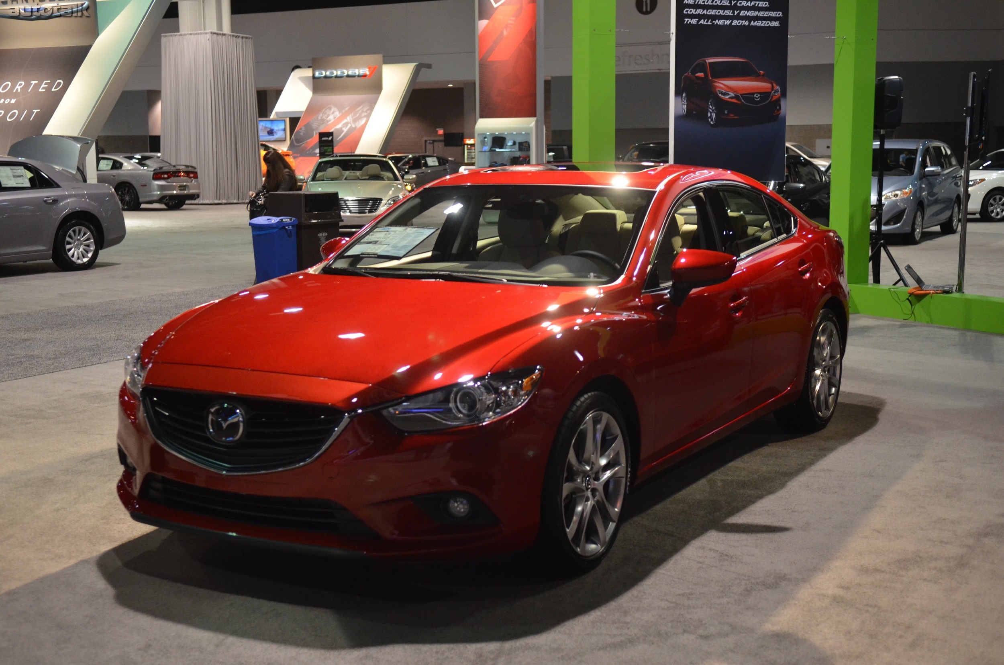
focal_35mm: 48
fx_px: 1336
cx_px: 502
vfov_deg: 28.0
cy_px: 332
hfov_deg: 41.2
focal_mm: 32
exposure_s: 1/60
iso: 1600
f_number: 2.8
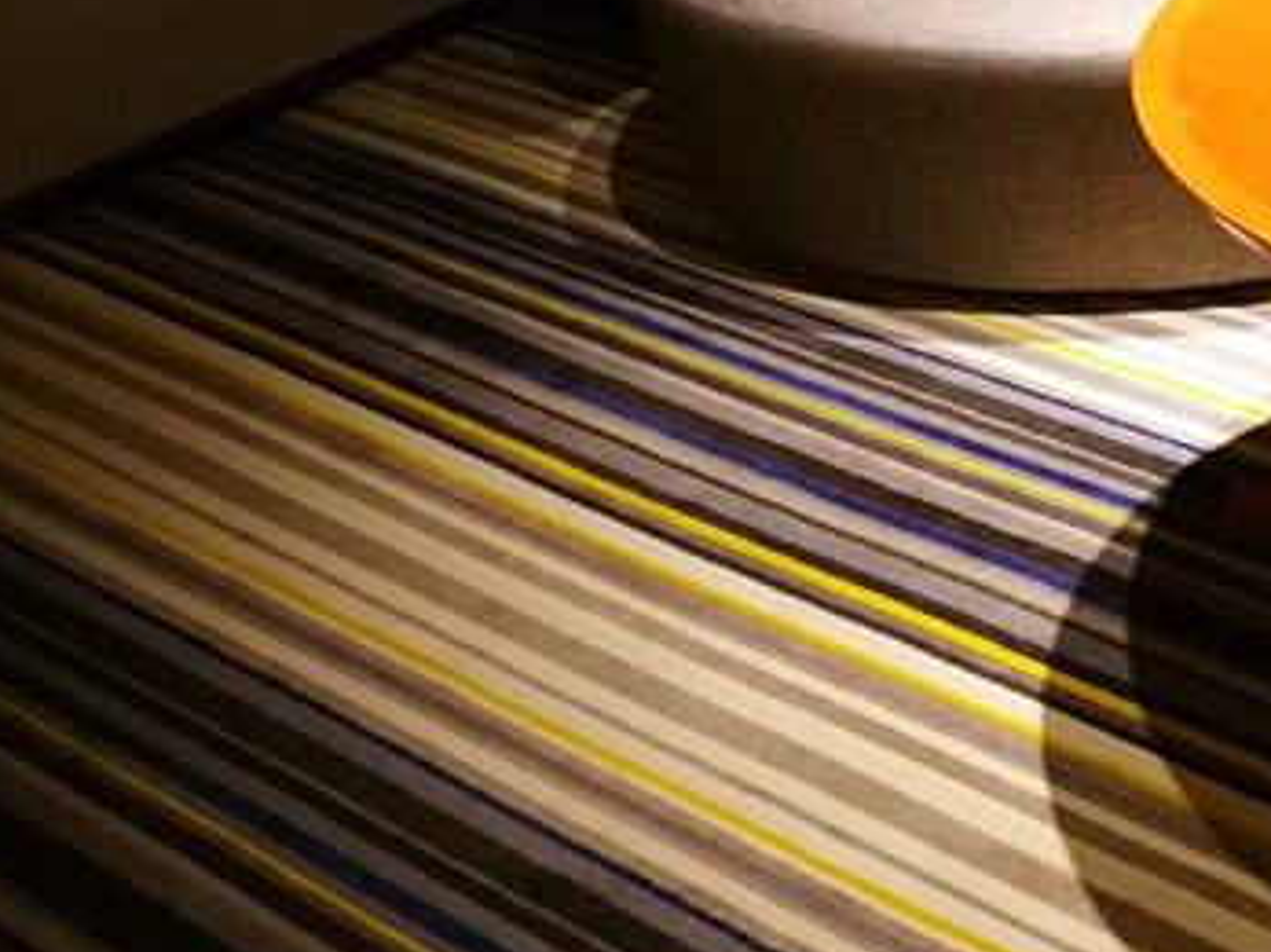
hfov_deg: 31.7
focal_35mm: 56
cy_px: 256
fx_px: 2055
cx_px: 1275
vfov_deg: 25.8
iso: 400
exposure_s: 1/24
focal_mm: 4.5
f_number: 2.2
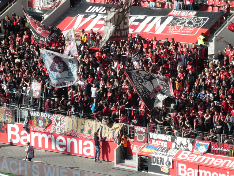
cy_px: 88
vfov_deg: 7.4
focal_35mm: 200
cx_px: 117
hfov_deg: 9.9
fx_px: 1352
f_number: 5.6
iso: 80
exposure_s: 1/250
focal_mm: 35.8
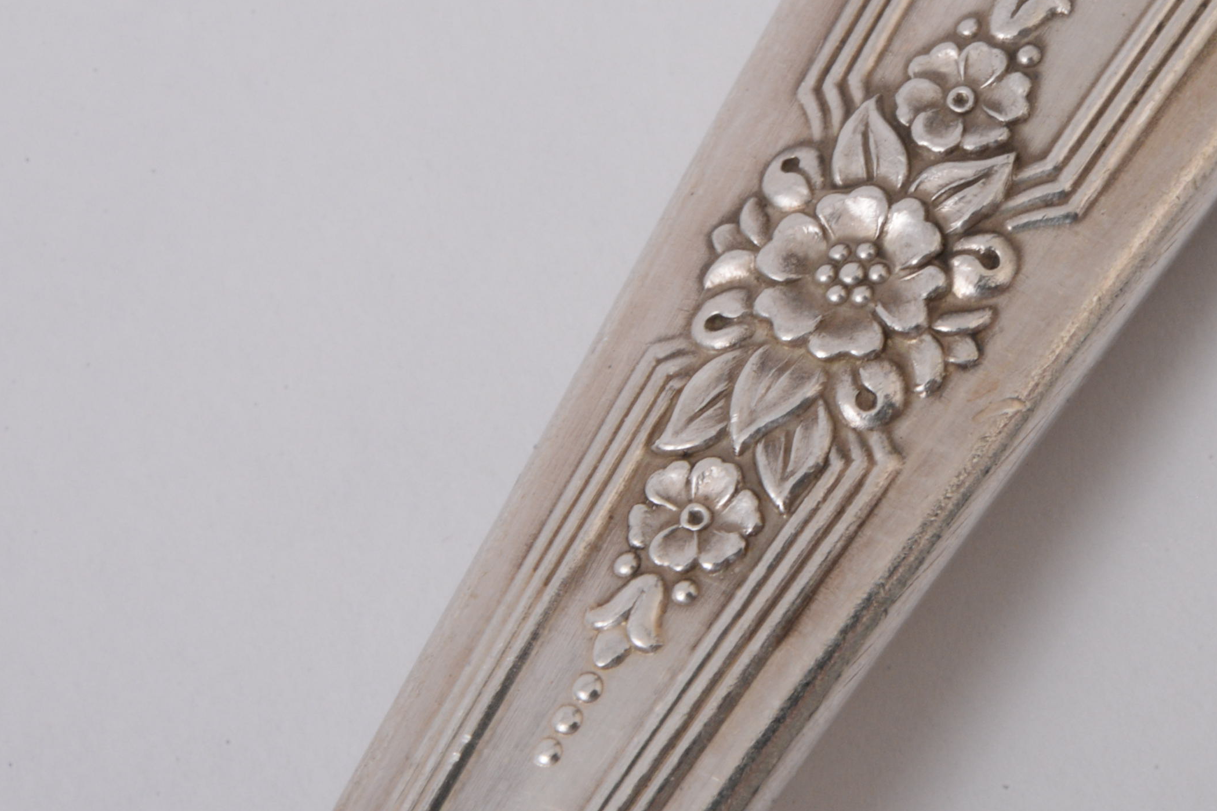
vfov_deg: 10.6
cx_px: 963
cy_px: 165
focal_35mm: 129
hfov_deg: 15.8
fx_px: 4360
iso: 1000
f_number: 32
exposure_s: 1/100
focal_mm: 60
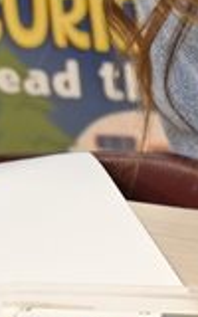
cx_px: 739
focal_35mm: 208
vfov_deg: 10.1
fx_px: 1796
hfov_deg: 5.6
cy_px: 72
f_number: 4
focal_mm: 32
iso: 1250
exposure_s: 1/125
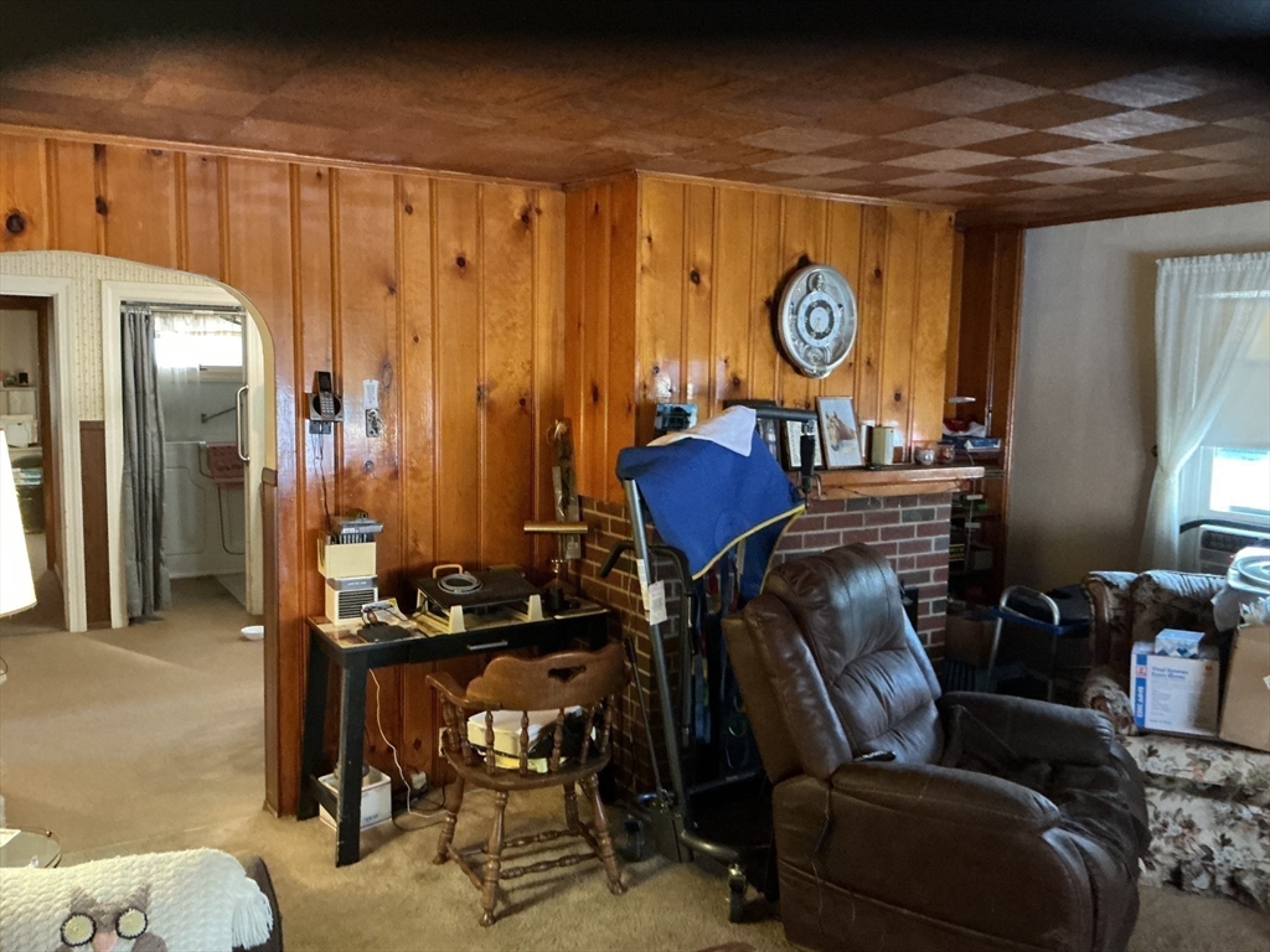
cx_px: 635
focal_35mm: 29
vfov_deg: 48.2
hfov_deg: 61.7
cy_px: 476
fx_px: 1064
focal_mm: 3
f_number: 1.8
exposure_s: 1/24
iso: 640
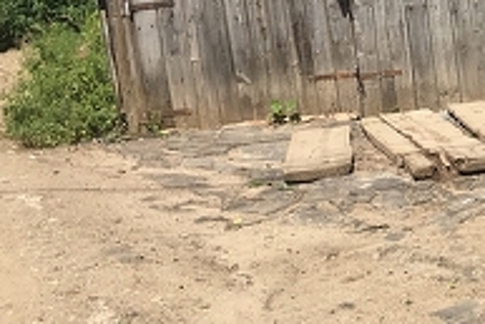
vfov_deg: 12.8
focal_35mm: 100
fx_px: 1348
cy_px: -211
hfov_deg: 19.0
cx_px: 613
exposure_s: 1/1241
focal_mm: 4.15
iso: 25
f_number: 2.2
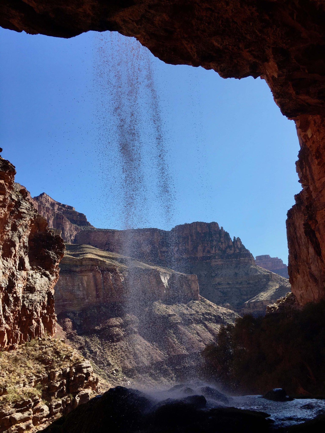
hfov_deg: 48.2
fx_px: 363
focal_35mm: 29
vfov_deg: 61.7
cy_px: 216
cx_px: 162
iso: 25
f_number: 2.2
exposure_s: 1/1148
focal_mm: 4.15
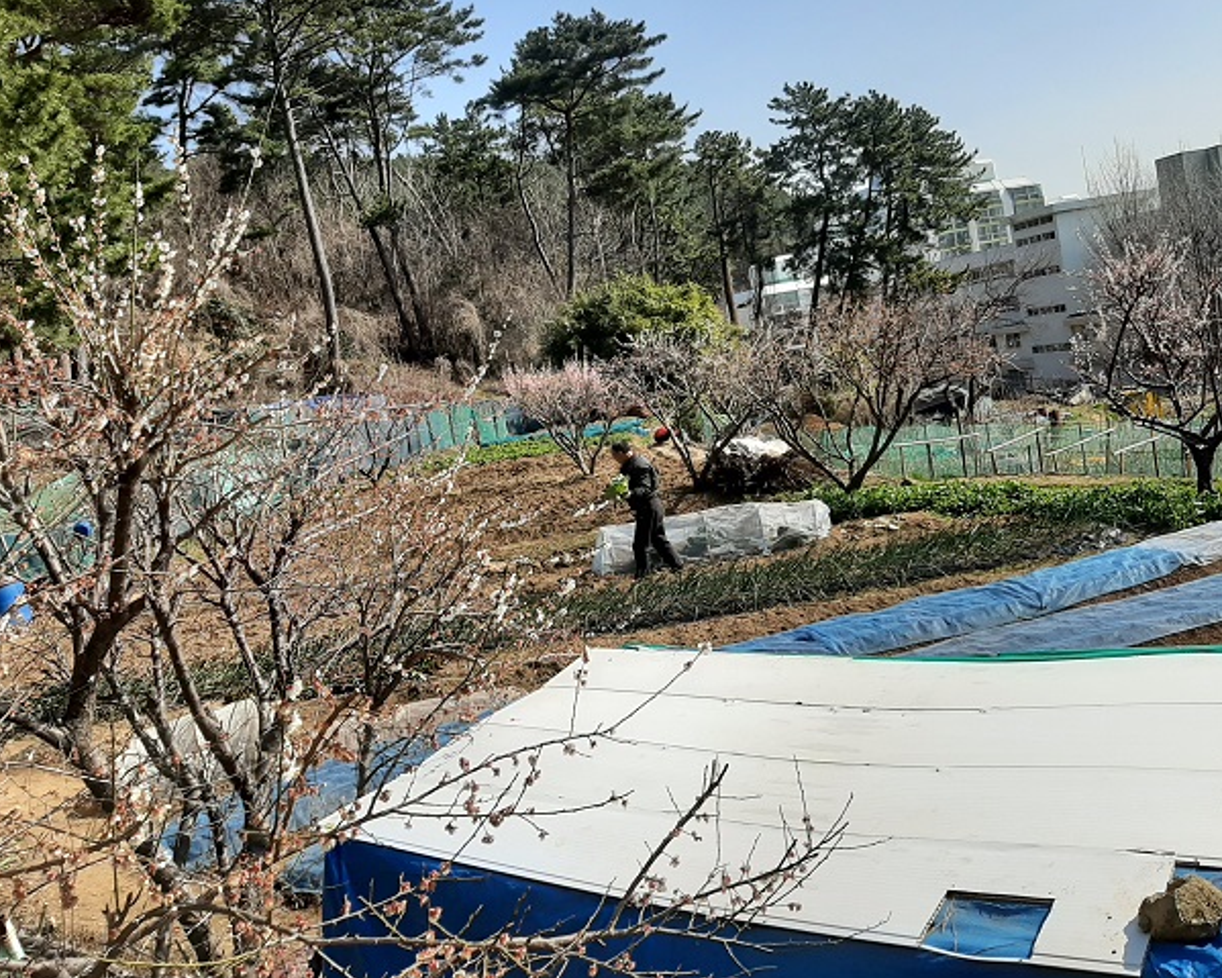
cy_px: 442
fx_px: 1121
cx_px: 685
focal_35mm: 31
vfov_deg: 47.0
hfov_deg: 57.0
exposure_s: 1/3322
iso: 40
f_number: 1.7
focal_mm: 3.93
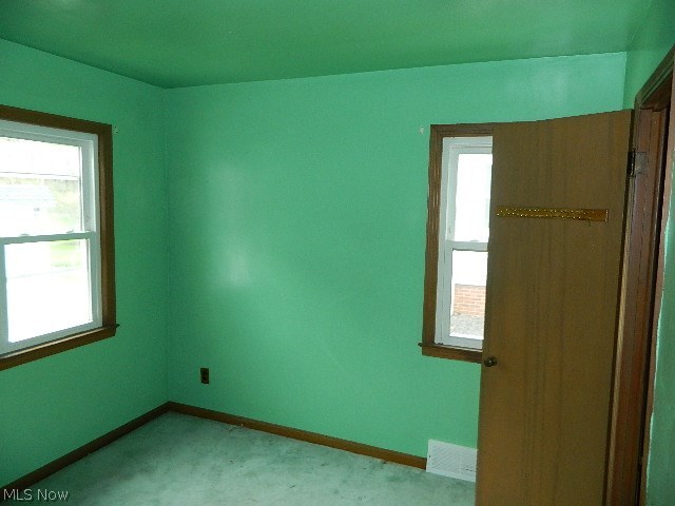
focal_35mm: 25
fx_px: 487
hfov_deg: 69.4
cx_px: 338
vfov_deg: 54.9
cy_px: 253
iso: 200
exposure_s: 1/30
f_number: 3.1
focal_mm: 4.5
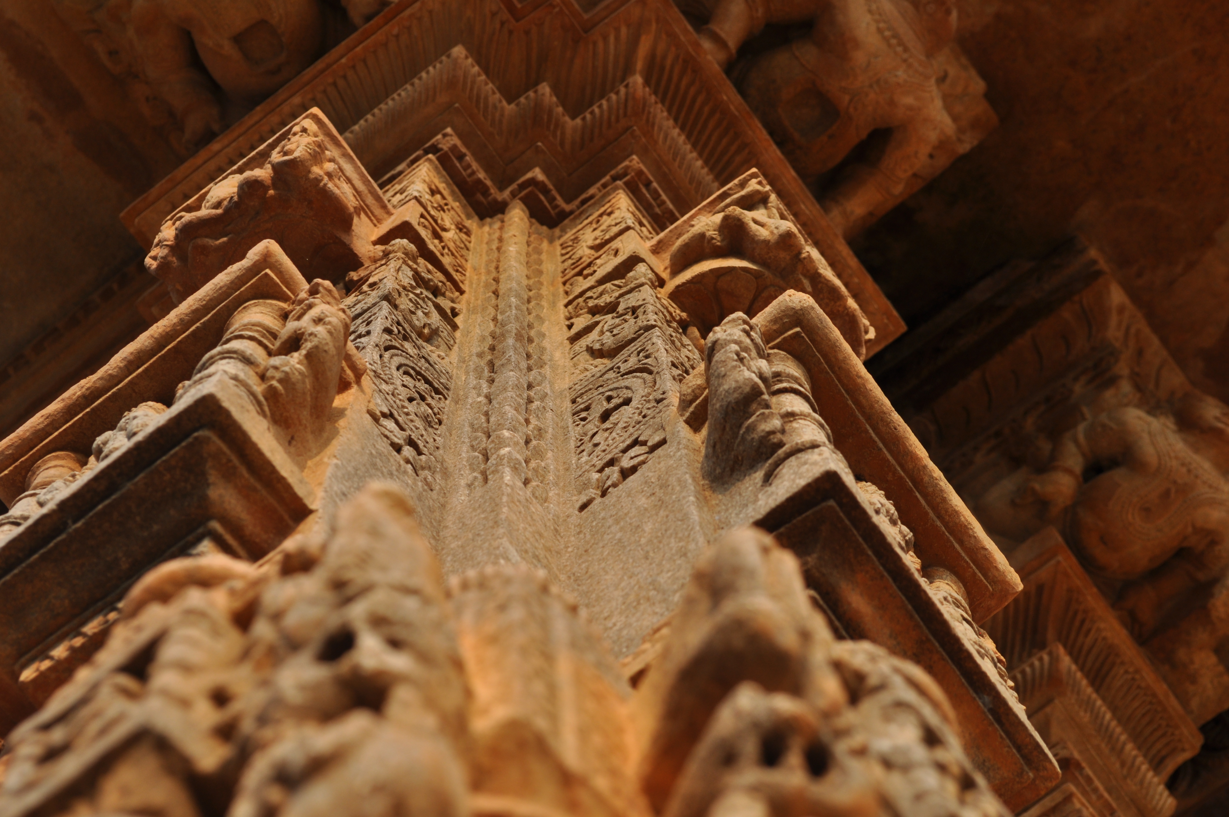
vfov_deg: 20.1
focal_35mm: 68
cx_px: 614
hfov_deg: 29.9
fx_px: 2302
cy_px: 408
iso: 200
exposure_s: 1/320
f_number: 9
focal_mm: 45
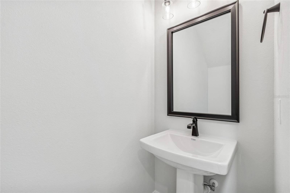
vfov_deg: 77.3
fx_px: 121
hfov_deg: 100.4
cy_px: 96
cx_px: 145
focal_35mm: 15
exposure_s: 1/2.5
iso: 100
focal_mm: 10
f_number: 7.1
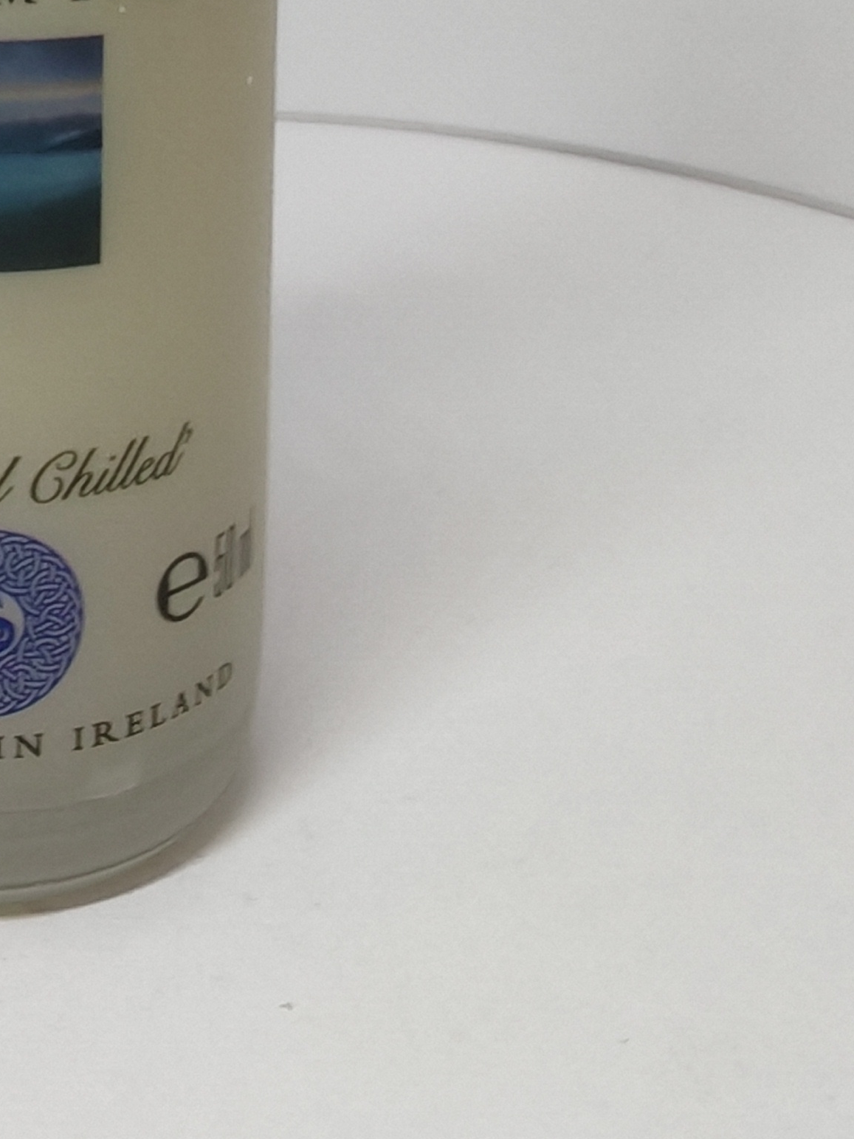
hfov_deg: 19.9
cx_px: -132
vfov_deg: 24.7
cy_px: -277
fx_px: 2303
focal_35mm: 70
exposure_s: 1/100
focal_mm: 1.96
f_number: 2.2
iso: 50
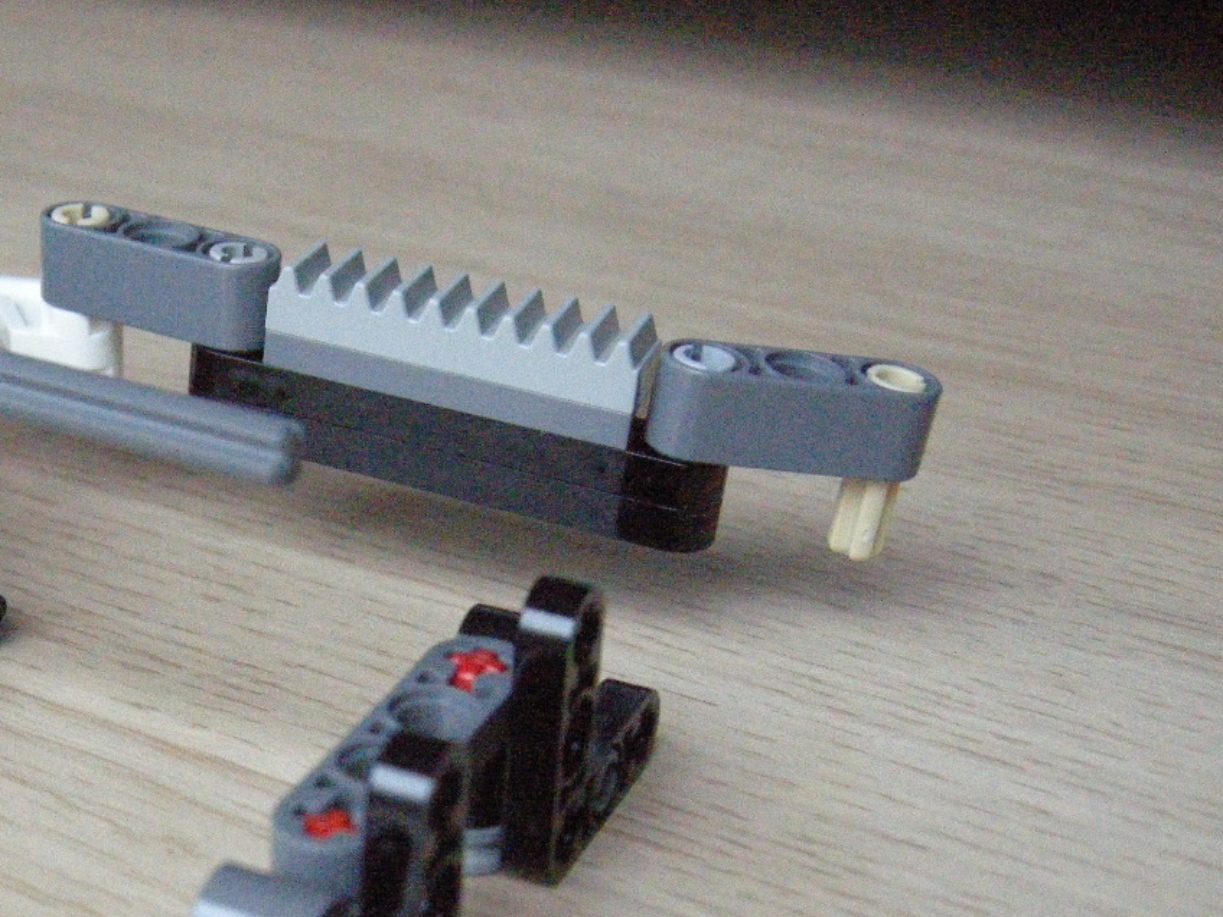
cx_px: 115
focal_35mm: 66
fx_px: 2332
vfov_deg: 21.8
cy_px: 809
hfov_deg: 28.2
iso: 1411
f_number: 2.7
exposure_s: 1/135
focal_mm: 7.5
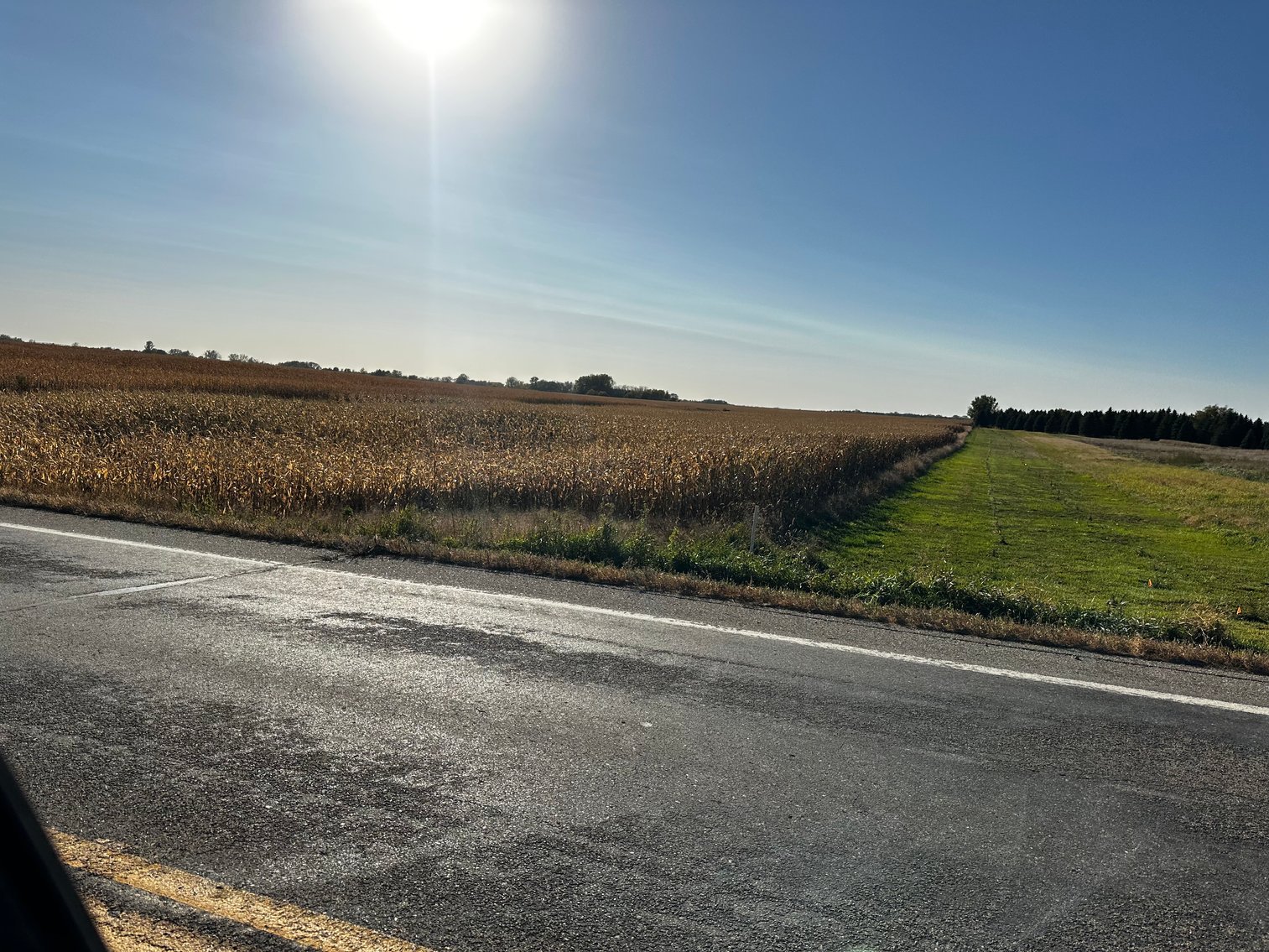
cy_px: 476
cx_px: 634
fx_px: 880
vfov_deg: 56.8
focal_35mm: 24
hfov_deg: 71.6
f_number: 1.78
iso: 80
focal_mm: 6.86
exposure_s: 1/7576
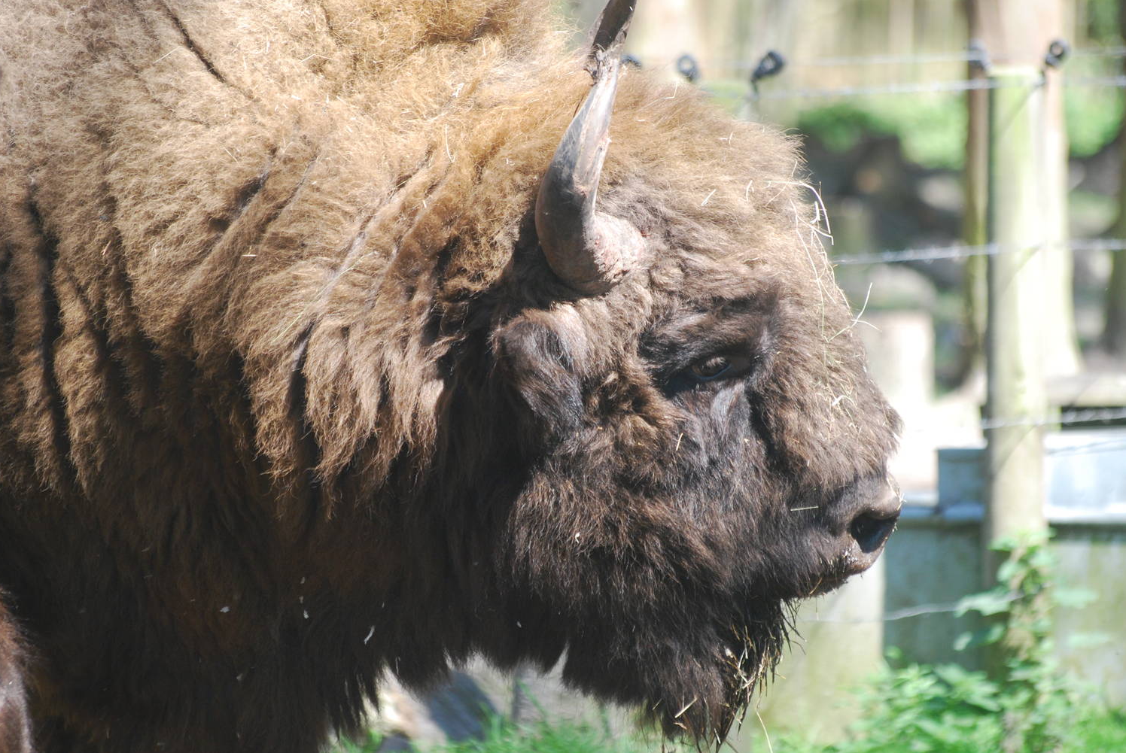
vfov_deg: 3.9
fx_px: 11053
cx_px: 545
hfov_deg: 5.8
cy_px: 378
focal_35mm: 353
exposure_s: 1/200
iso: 400
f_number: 5.3
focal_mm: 220
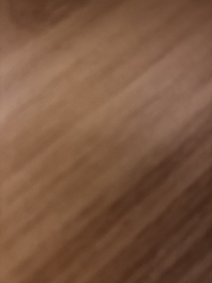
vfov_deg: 67.3
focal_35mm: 26
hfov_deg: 53.1
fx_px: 212
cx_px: 106
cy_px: 142
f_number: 1.6
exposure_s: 1/15
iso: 1250
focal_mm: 5.96
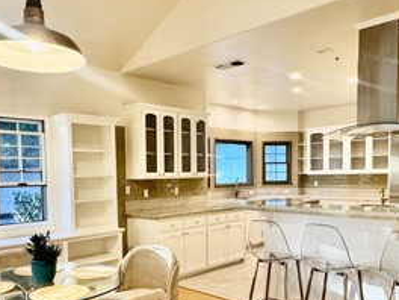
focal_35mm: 34
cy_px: 200
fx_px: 392
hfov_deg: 53.8
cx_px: 177
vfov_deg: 41.3
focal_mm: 2.22
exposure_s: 1/120
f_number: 2.2
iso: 200
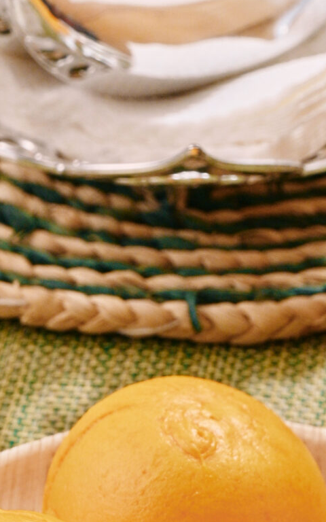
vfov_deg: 8.8
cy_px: 535
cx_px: 166
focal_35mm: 238
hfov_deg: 5.5
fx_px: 3383
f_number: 10
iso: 400
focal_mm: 70
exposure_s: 1/160
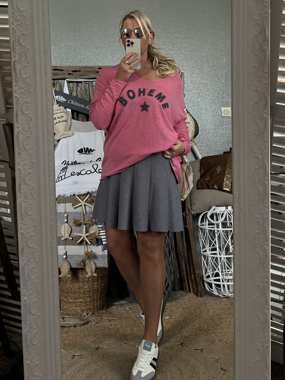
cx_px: 142
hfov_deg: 53.1
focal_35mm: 26
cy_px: 190
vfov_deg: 67.3
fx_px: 285
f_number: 1.5
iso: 200
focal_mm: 5.7
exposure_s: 1/60
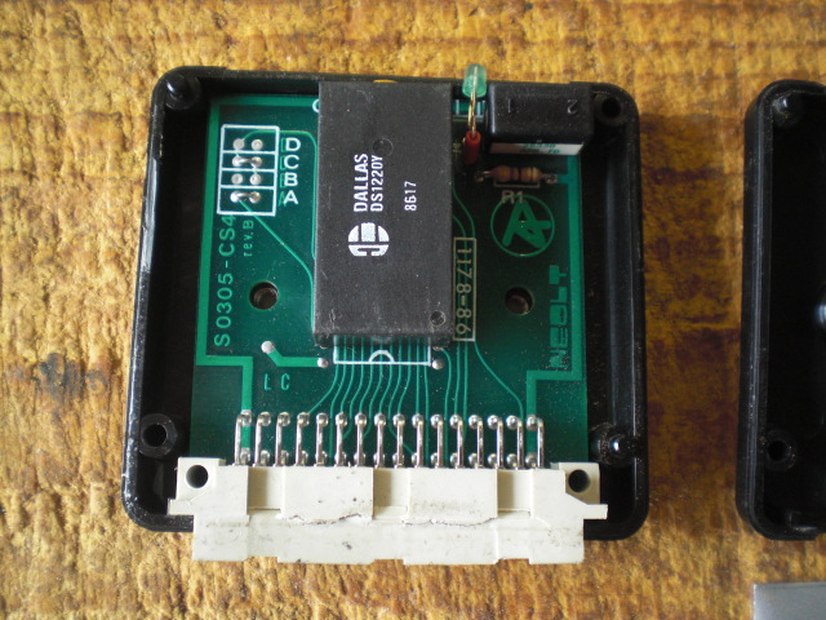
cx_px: 413
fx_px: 907
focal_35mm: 38
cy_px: 310
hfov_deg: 49.0
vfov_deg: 37.7
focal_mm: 6.3
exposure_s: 1/50
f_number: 3.1
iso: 200
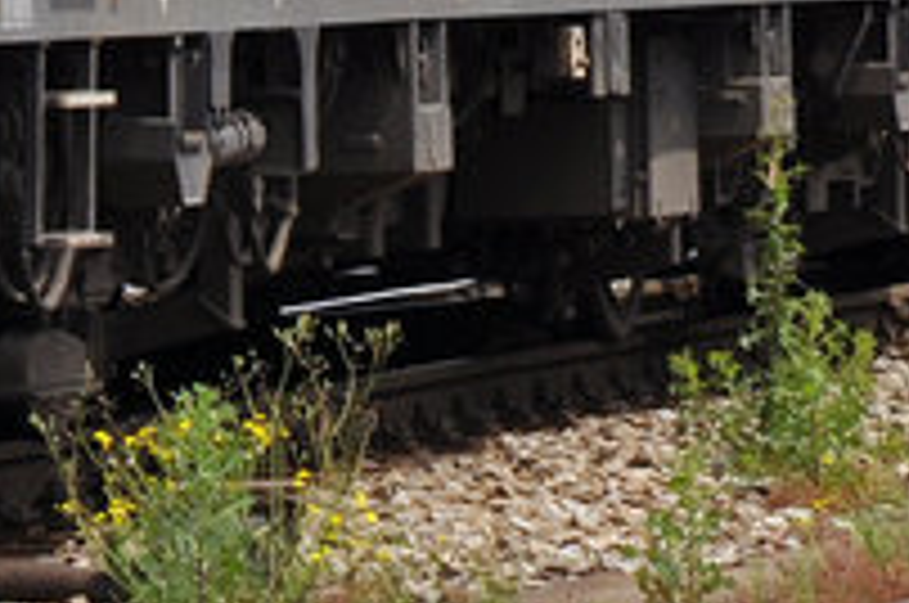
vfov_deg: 2.2
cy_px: -947
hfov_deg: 3.3
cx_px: 14
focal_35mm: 624
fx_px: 15731
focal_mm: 70
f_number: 5.6
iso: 250
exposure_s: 1/1000
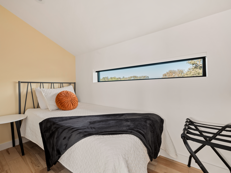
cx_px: 116
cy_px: 86
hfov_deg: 94.5
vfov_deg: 78.1
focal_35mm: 16
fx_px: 107
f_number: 13
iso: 320
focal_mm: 20
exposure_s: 1.3
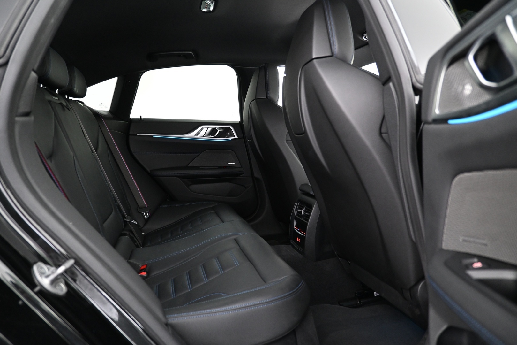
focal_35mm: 24
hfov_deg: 73.7
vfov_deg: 53.1
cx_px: 258
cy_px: 172
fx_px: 345
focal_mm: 16
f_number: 3.5
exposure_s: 1/10
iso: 1600
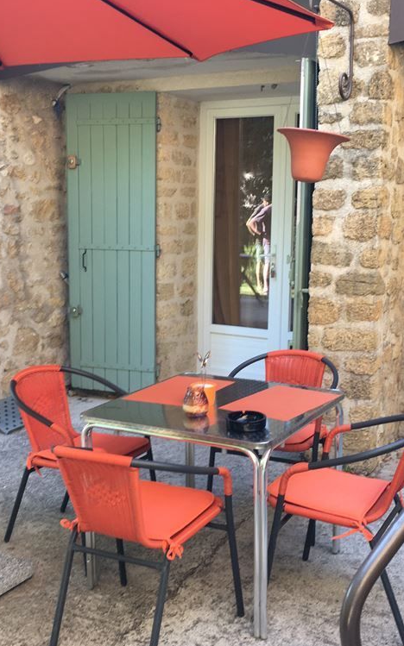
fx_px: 740
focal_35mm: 42
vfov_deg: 47.2
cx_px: 225
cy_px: 328
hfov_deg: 30.5
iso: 32
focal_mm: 4.15
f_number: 2.2
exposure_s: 1/50
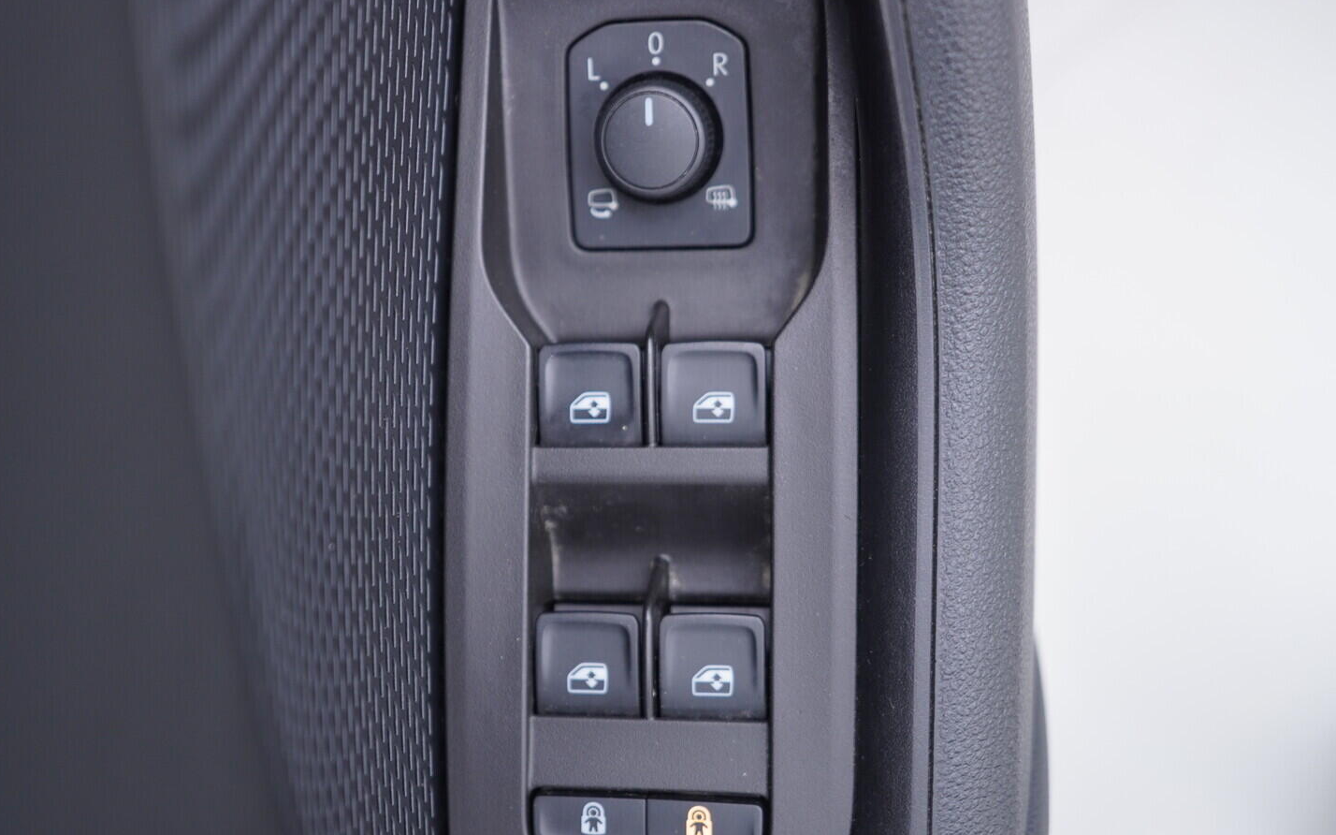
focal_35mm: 37
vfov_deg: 34.4
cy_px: 439
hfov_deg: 52.8
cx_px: 663
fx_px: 1347
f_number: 2.8
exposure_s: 1/40
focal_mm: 24
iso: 250
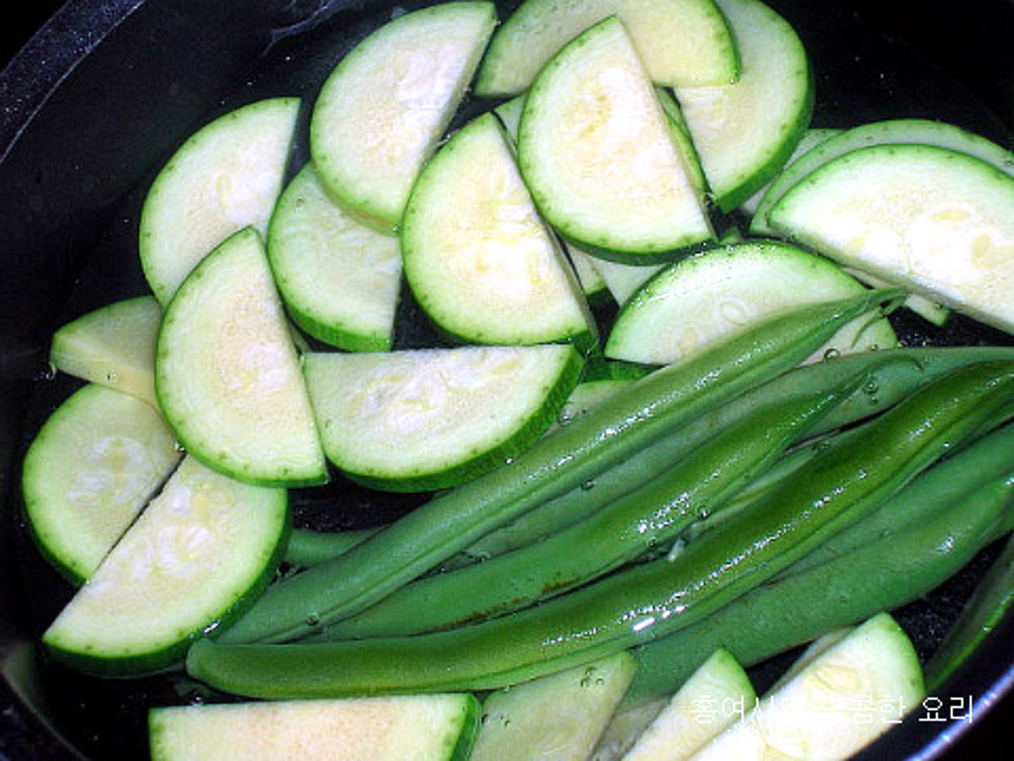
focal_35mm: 70
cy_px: 380
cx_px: 507
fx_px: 2050
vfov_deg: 21.0
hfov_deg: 27.8
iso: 50
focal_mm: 11.7
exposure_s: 1/60.1
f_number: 3.9
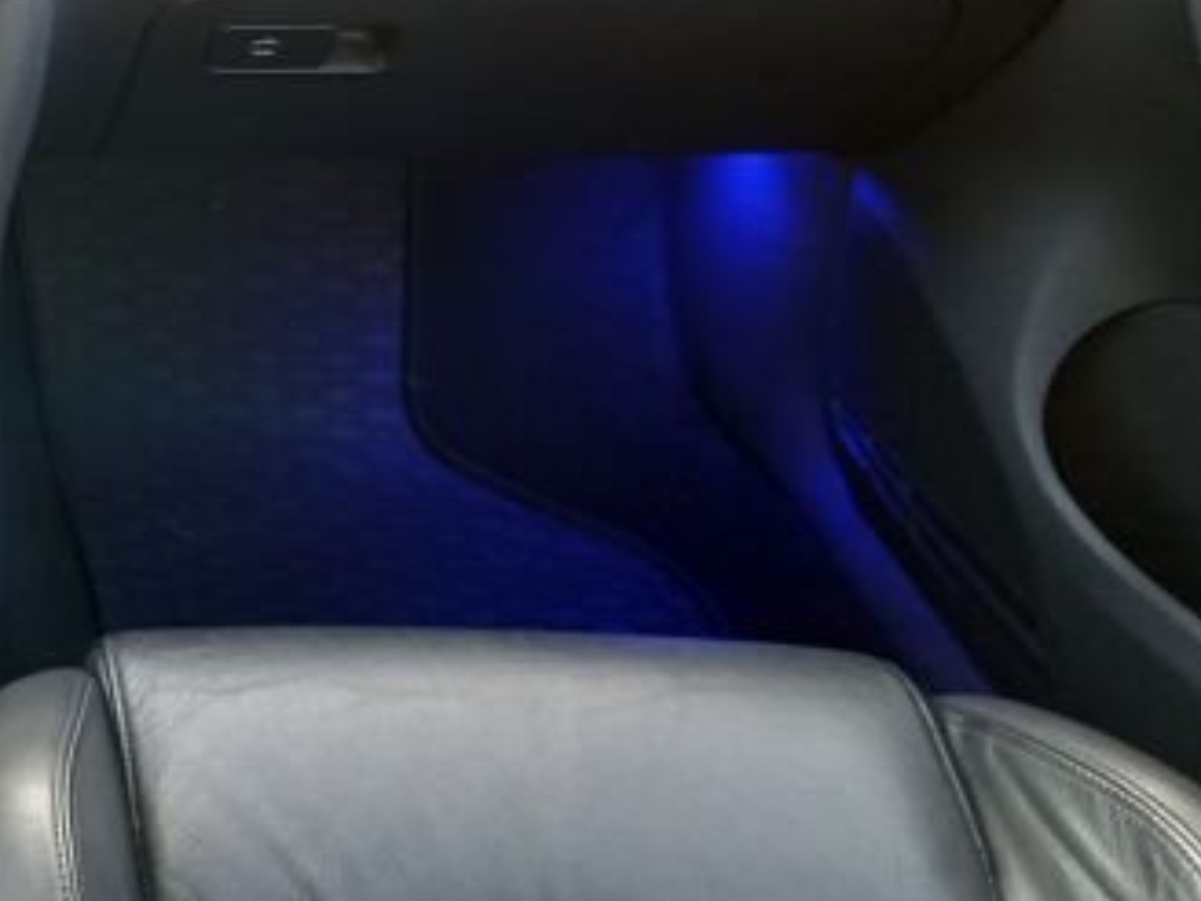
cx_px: -238
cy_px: -40
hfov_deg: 27.8
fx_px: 2116
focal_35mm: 61
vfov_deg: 22.9
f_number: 2
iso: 125
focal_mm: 4.6
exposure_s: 1/50
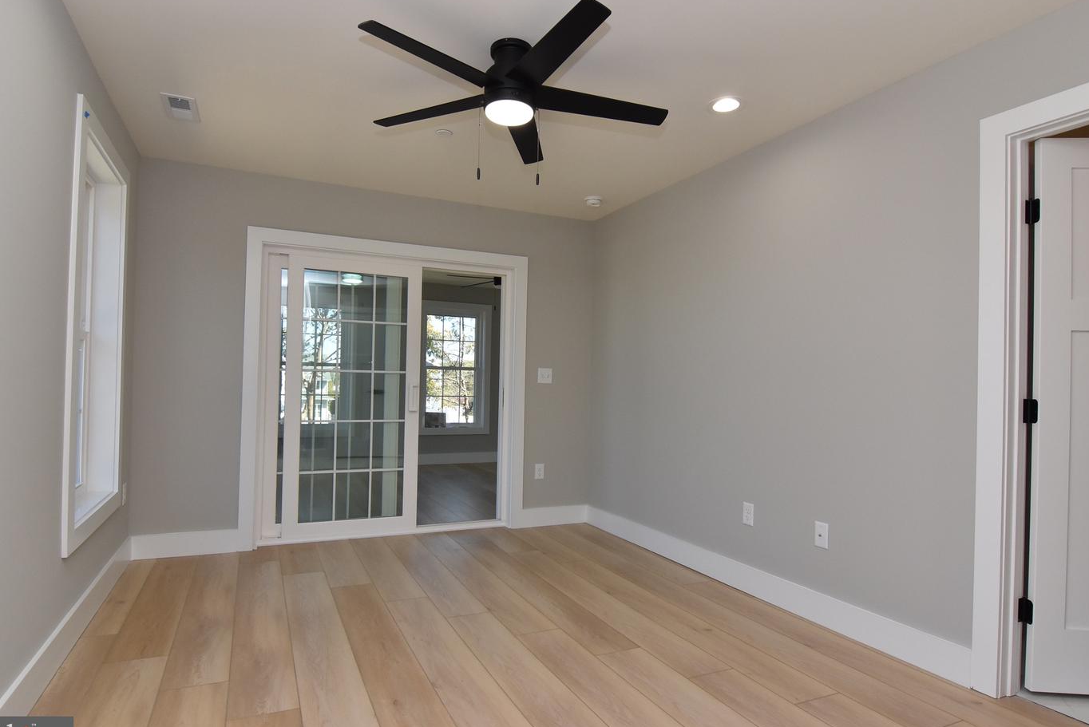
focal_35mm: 19
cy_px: 373
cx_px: 524
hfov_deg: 86.8
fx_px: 575
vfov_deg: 64.6
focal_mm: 12
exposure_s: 1/200
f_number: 9
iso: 800
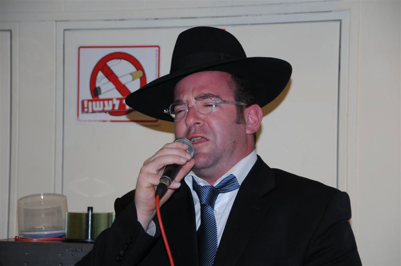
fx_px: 1335
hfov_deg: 17.1
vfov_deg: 11.4
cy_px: 133
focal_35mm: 120
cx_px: 200
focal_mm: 80
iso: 250
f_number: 5.6
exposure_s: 1/60
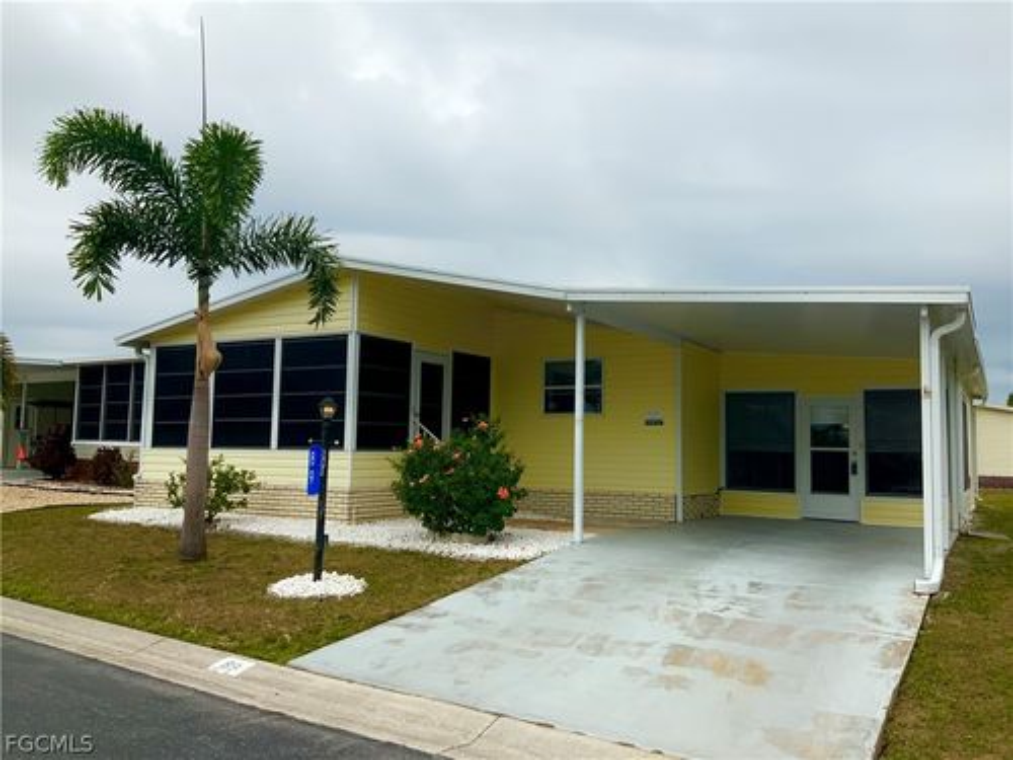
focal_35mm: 29
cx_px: 506
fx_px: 849
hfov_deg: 61.7
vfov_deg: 48.2
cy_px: 380
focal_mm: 3
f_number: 1.8
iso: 16
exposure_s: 1/1377
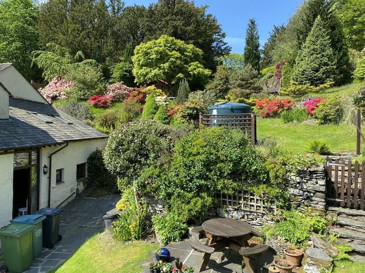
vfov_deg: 53.1
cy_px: 136
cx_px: 182
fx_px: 274
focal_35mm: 26
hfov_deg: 67.3
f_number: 1.8
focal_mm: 4.25
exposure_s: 1/833
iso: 32
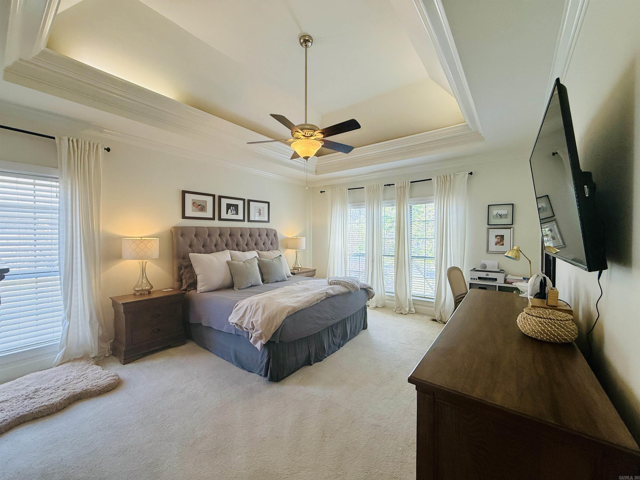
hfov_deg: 102.1
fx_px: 259
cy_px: 240
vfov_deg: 85.7
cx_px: 320
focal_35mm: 14
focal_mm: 2.22
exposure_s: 1/120
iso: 100
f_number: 2.2
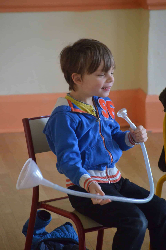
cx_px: 83
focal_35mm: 150
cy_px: 125
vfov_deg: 13.7
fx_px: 1042
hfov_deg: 9.1
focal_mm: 100
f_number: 4.5
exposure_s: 1/160
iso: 4000
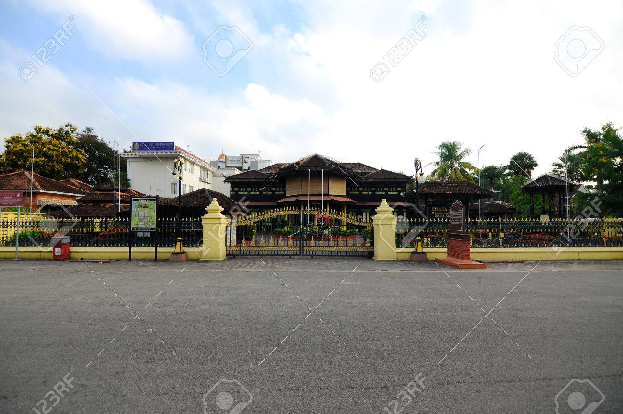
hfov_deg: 92.5
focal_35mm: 17
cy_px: 207
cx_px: 312
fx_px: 298
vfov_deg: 69.5
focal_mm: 11.5
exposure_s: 1/200
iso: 100
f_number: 3.5
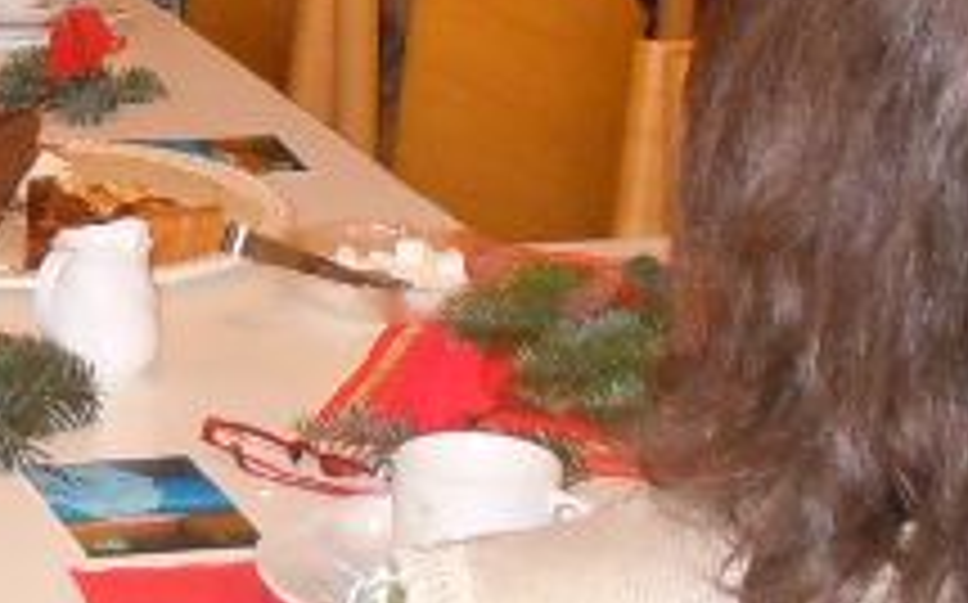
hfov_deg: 13.9
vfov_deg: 8.6
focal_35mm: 148
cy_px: -364
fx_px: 3901
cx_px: -9
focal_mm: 5.4
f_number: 3.5
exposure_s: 1/30
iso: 400
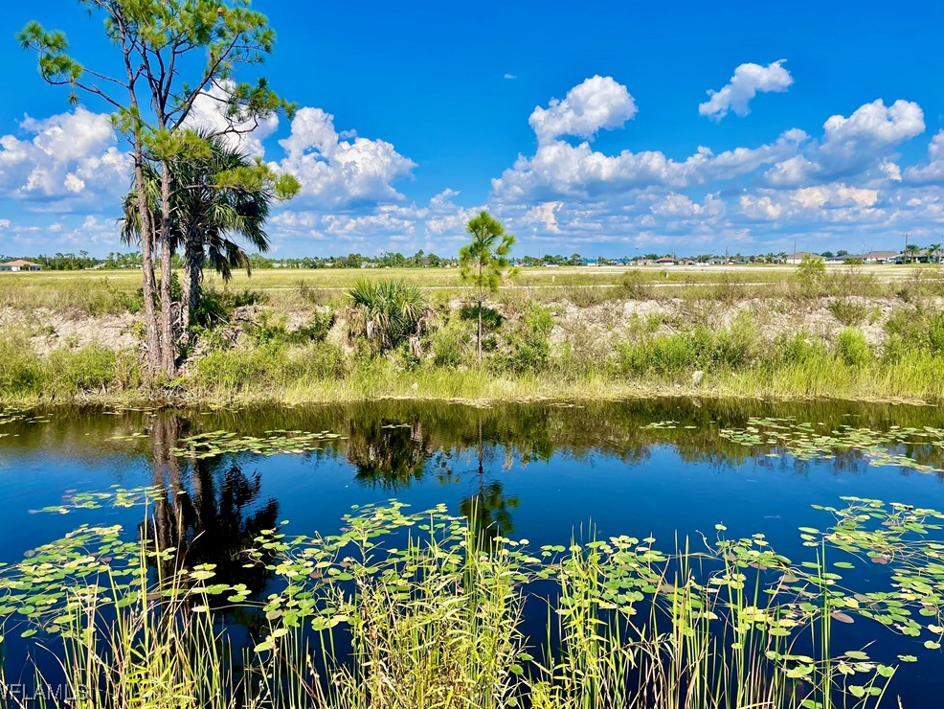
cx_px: 461
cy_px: 346
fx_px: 736
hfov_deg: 65.3
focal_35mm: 27
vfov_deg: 51.4
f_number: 1.6
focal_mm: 4.2
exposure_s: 1/3610
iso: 32
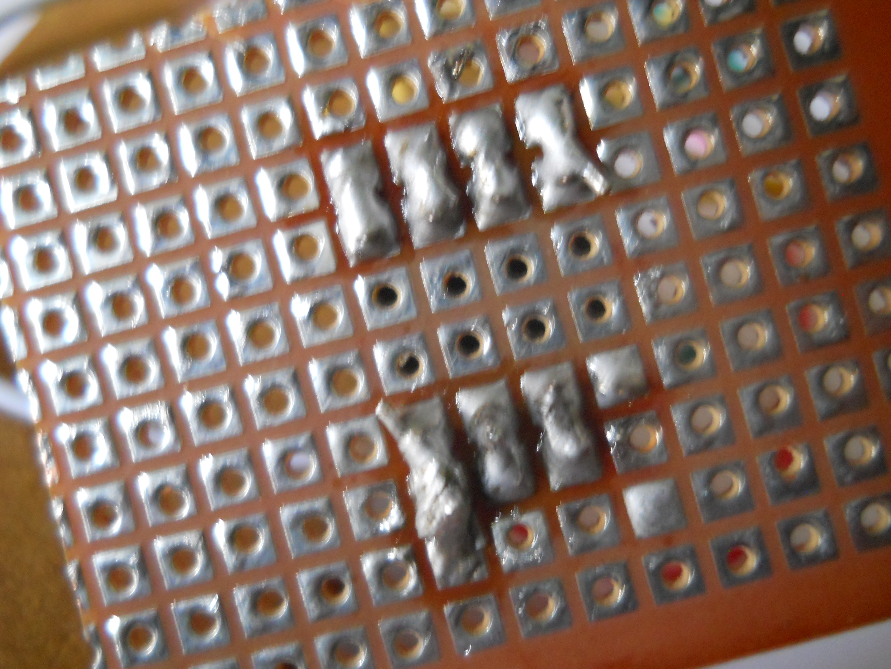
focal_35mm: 41
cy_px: 334
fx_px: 1055
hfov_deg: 45.8
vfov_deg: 35.1
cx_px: 446
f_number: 3.1
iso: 400
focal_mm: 6.72
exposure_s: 1/8
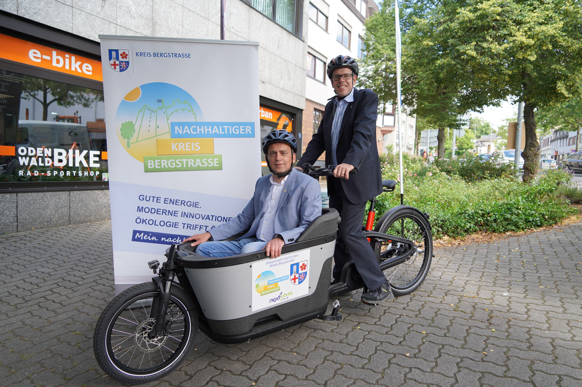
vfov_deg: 53.0
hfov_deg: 73.8
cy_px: 194
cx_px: 291
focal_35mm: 24
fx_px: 388
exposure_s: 1/160
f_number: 4
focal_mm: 24
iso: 100
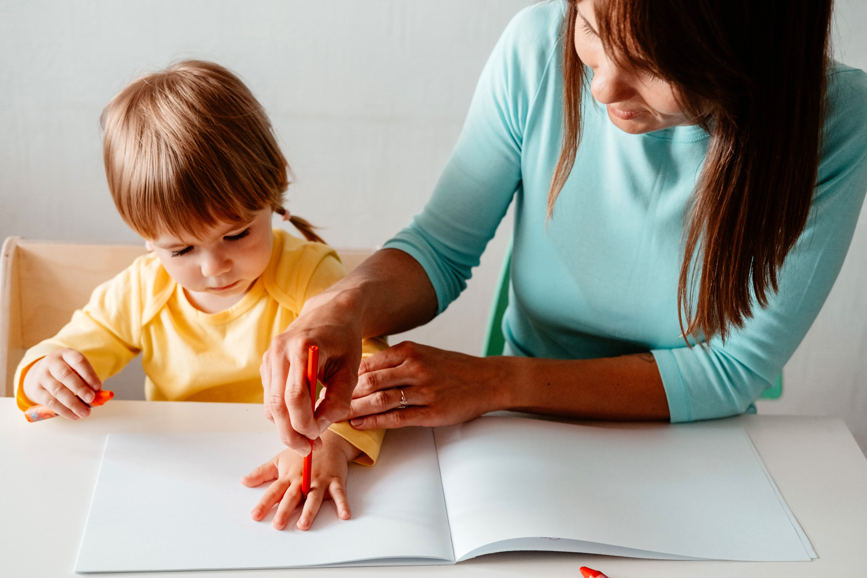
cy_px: 289
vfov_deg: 25.5
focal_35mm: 53
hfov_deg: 37.5
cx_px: 434
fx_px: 1276
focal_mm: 35
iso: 800
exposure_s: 1/500
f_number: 2.8
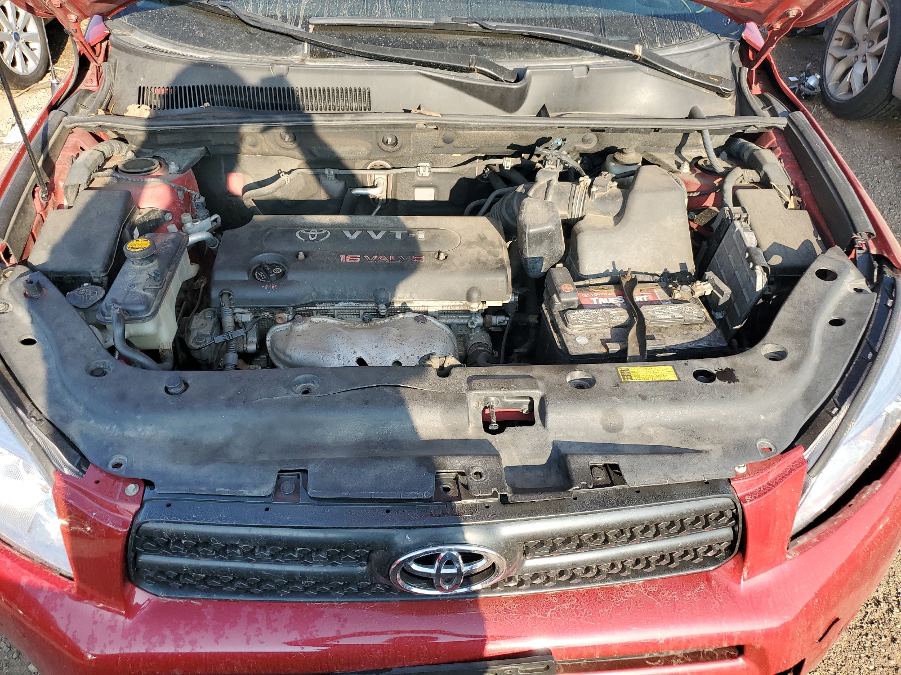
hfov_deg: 67.3
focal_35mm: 26
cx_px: 450
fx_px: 677
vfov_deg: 53.1
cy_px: 338
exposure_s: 1/625
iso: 50
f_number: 1.5
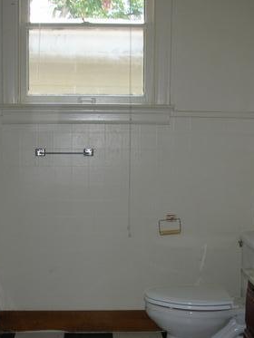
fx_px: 587
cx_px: 120
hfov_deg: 24.4
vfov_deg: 31.8
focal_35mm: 60
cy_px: 239
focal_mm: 5.8
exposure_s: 1/60.1
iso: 50
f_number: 3
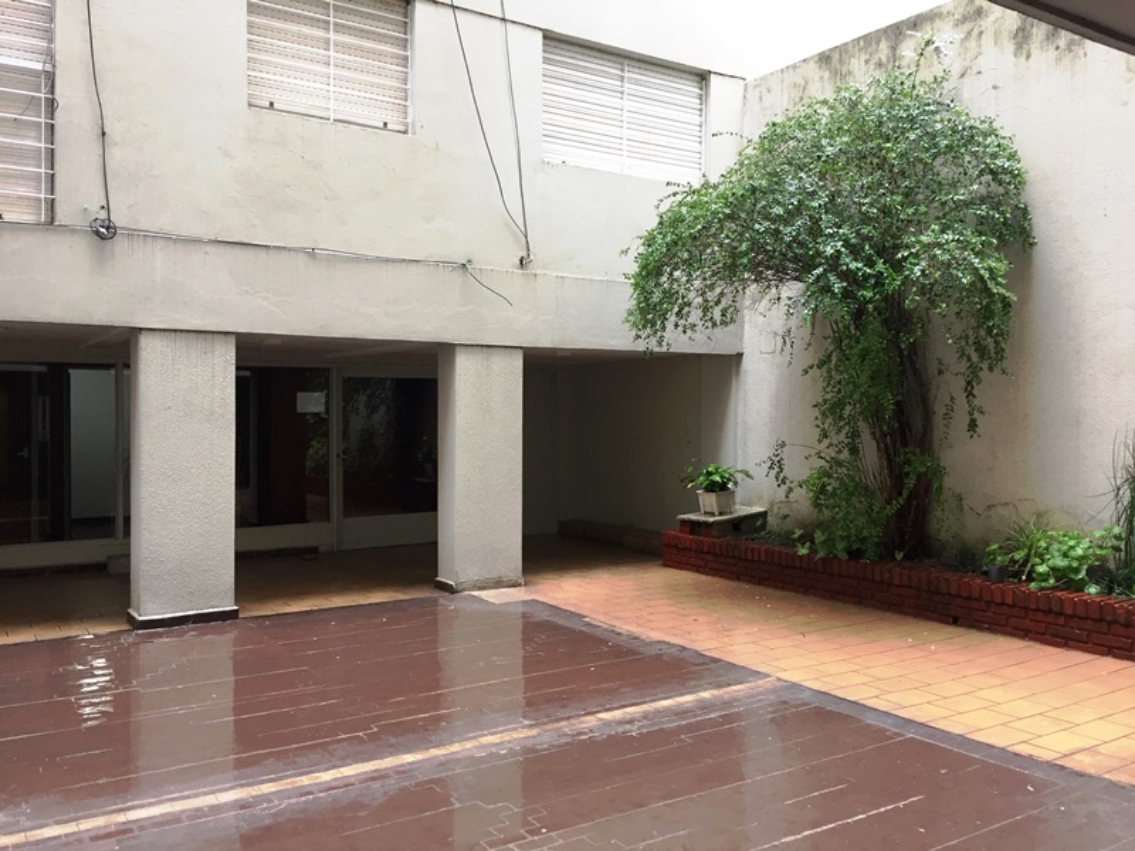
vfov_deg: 48.2
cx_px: 568
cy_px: 426
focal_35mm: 29
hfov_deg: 61.7
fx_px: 951
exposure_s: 1/33
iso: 50
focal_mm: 4.15
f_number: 2.2
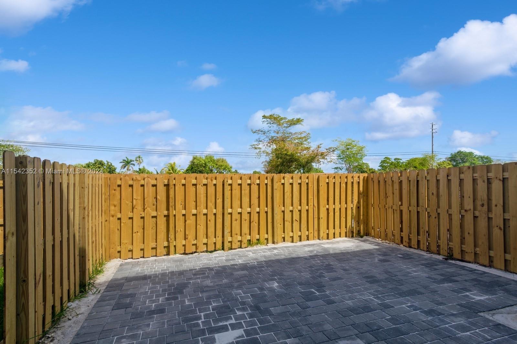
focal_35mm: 17
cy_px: 172
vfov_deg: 70.5
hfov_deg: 93.3
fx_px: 244
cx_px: 258
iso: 200
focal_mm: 17
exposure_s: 1/320
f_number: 8
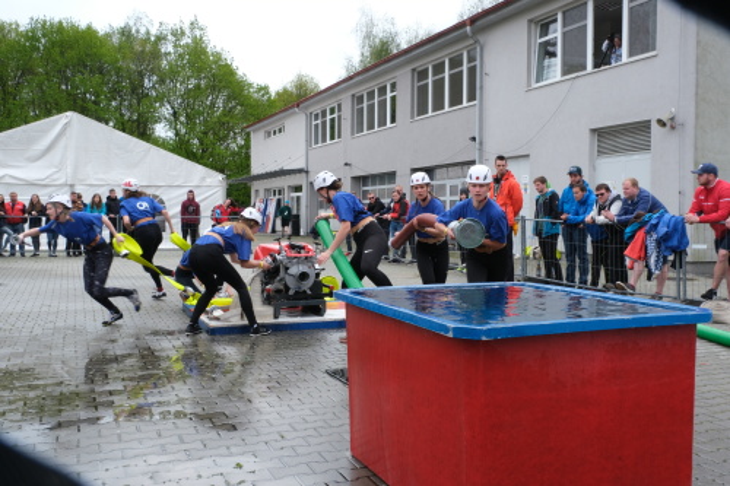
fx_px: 730
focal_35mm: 36
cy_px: 243
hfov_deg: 53.1
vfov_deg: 36.8
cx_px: 365
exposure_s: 1/160
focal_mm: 24.3
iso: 800
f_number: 16
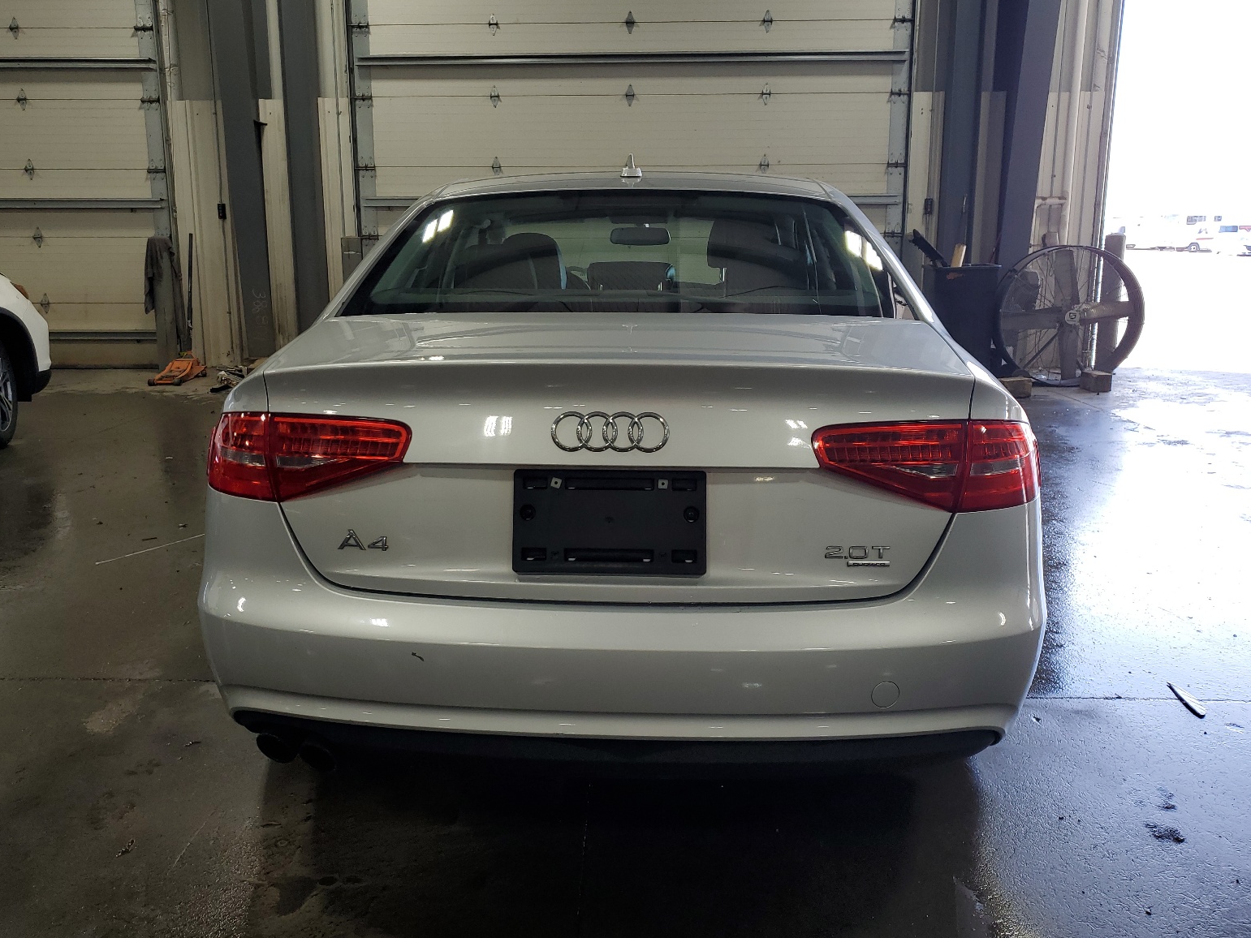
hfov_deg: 65.3
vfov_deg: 51.4
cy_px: 467
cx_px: 632
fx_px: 976
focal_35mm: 27
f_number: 1.5
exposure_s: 1/143
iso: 50
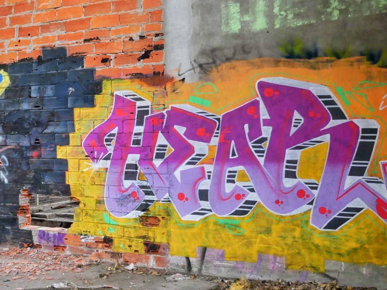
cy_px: 140
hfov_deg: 36.0
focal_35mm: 52
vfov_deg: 28.0
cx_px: 99
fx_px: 581
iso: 1000
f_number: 2.8
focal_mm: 12
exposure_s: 1/60
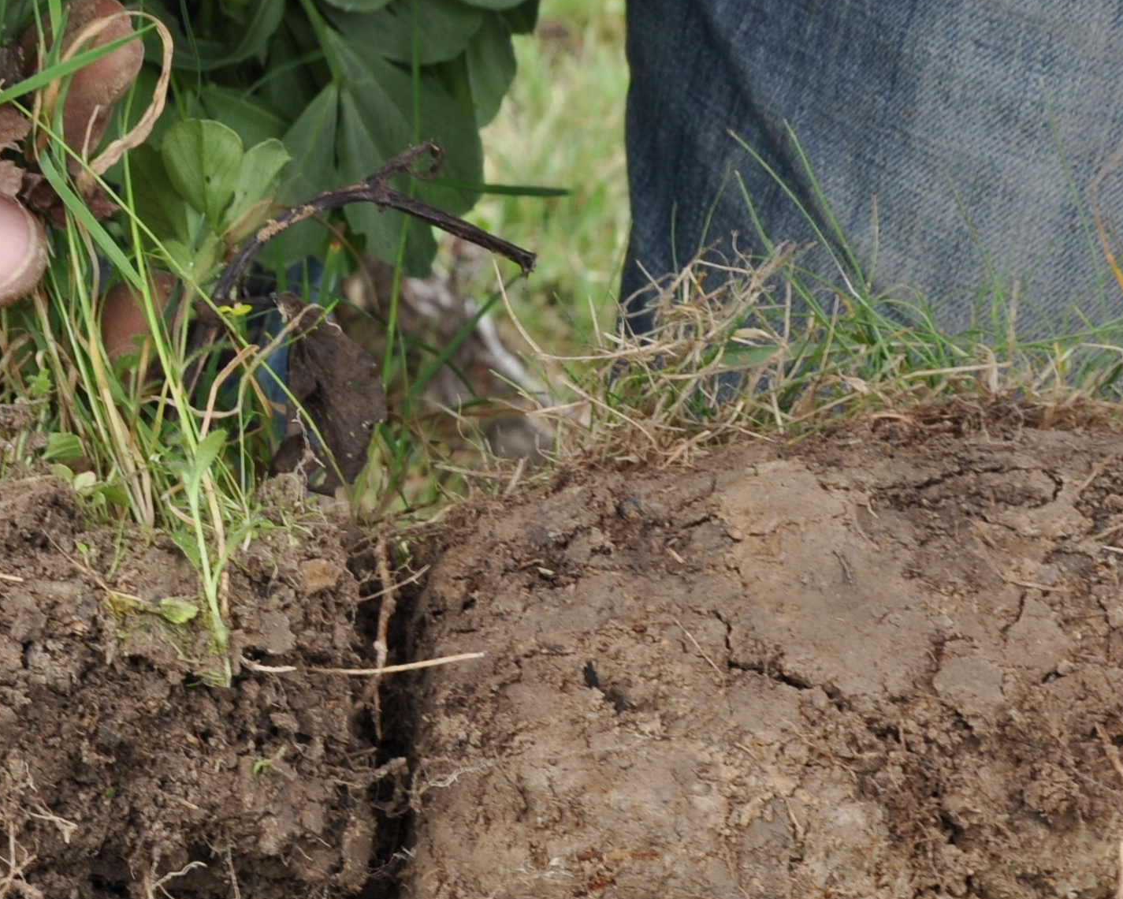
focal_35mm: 110
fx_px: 3656
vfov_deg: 13.9
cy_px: 785
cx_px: 423
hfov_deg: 17.4
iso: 200
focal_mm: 26
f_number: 7.1
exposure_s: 1/50
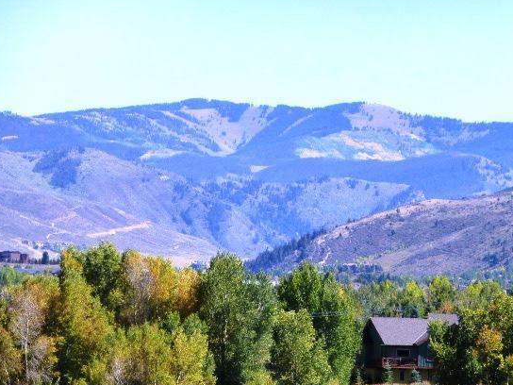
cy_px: 218
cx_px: 246
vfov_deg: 5.5
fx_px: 4031
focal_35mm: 272
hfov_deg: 7.3
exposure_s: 1/400
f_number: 5.6
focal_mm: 41.3
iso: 160
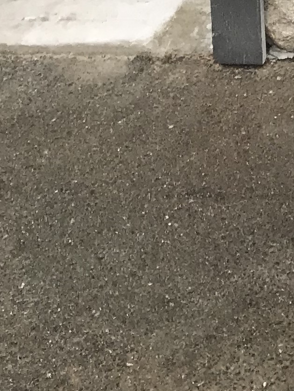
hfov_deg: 9.8
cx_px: 686
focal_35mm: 135
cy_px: -532
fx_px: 1529
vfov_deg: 12.0
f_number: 1.8
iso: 25
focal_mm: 3.99
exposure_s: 1/120
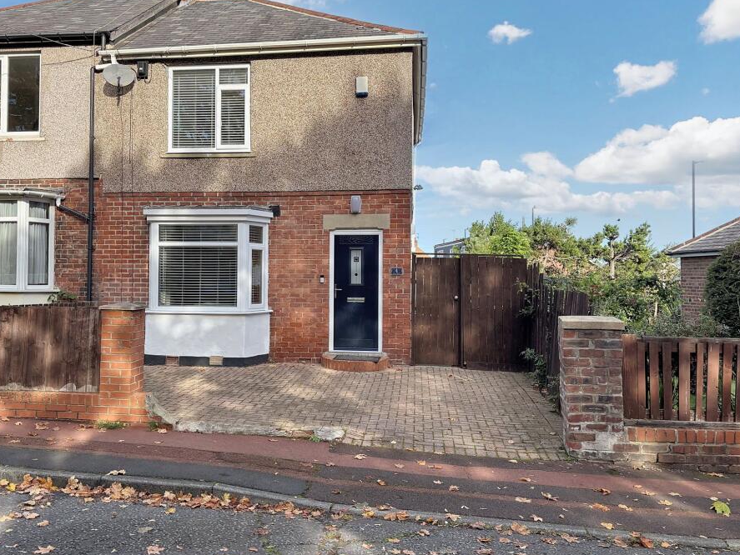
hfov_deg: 59.8
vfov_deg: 46.8
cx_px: 325
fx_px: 642
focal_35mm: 30
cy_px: 258
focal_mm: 6
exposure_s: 1/1667
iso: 50
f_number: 1.6
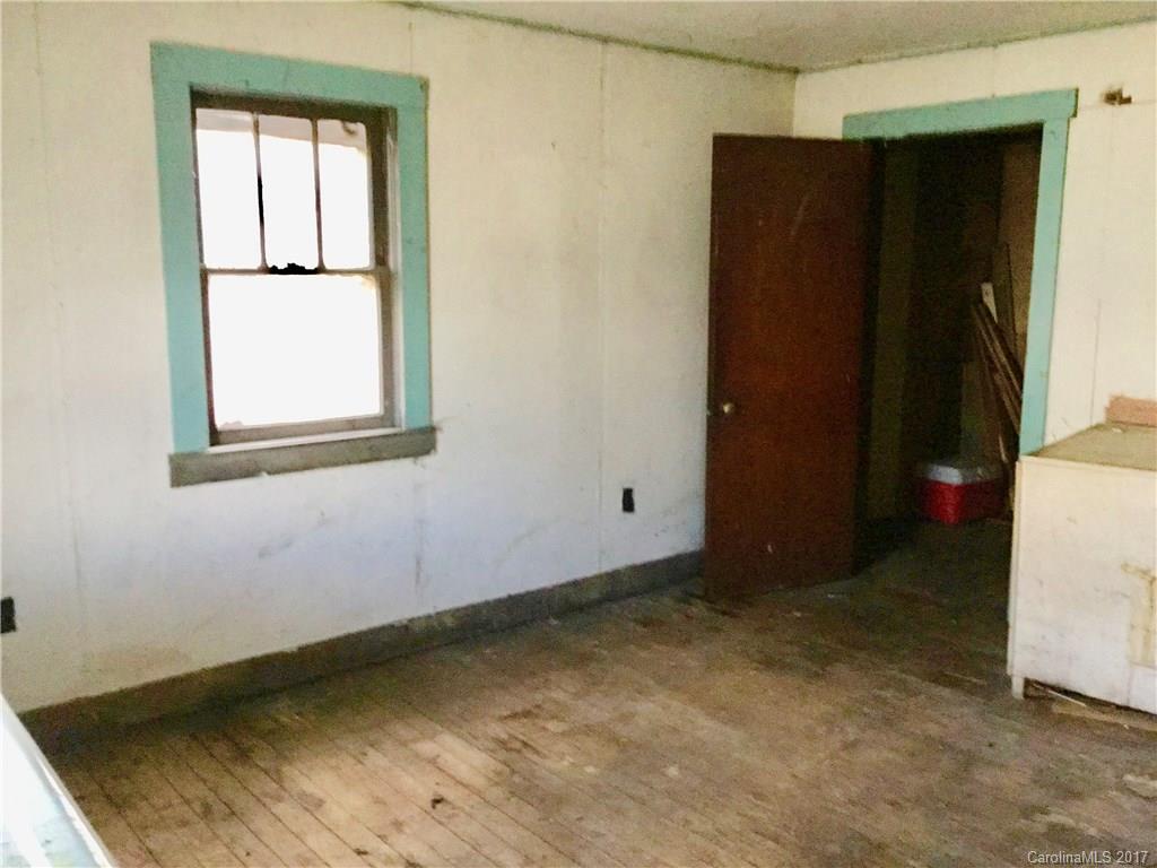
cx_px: 578
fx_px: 1036
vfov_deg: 45.4
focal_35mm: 31
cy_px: 434
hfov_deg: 58.4
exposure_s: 1/15
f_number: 2.4
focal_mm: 3.3
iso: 320
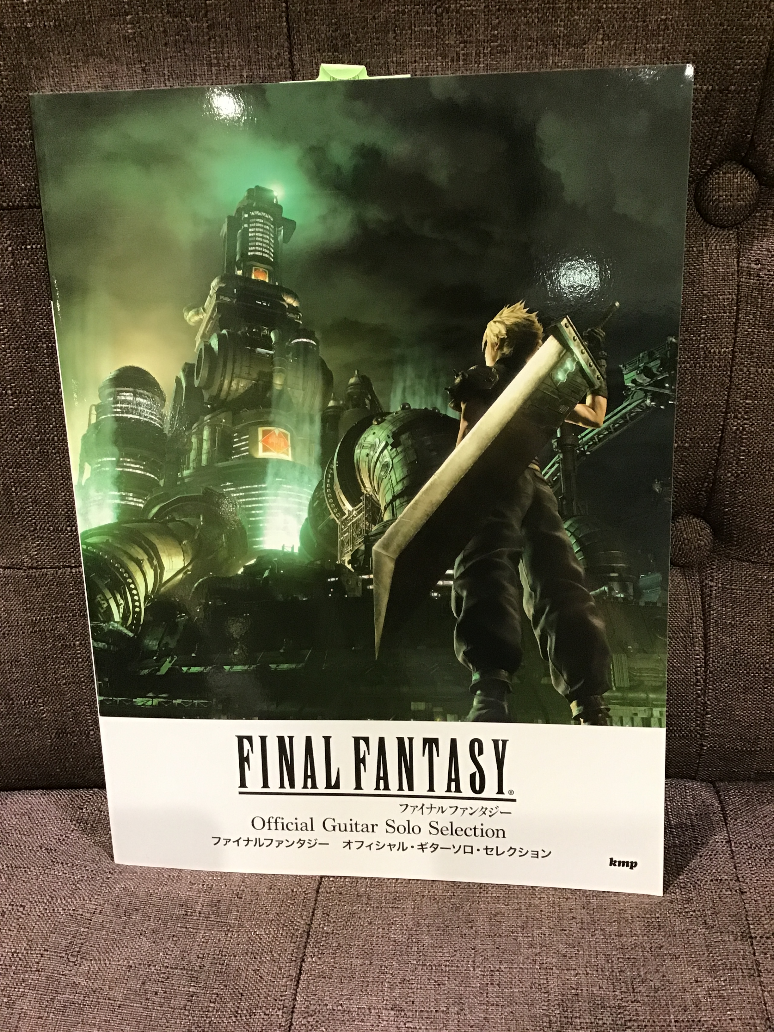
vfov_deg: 58.4
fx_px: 924
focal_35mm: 31
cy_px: 516
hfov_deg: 45.4
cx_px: 387
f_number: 2.4
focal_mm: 3.3
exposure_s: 1/30
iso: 160
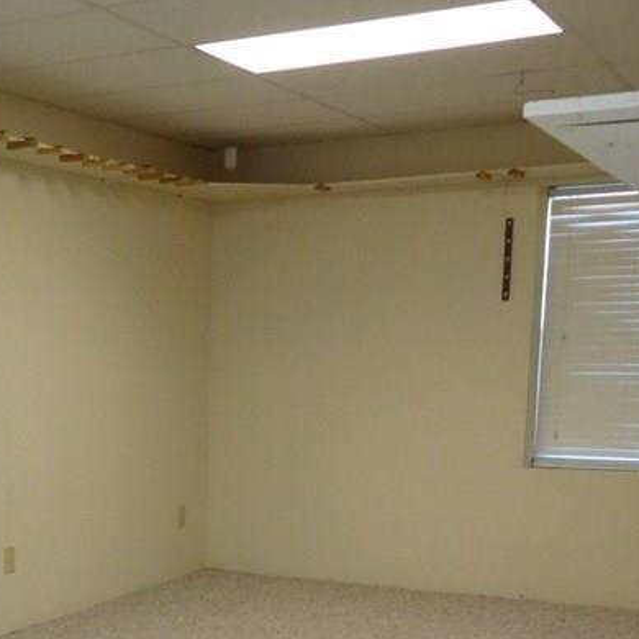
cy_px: 575
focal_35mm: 58
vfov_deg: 28.4
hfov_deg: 28.1
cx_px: 28
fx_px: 1211
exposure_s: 1/30
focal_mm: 4.5
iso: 400
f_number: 3.4
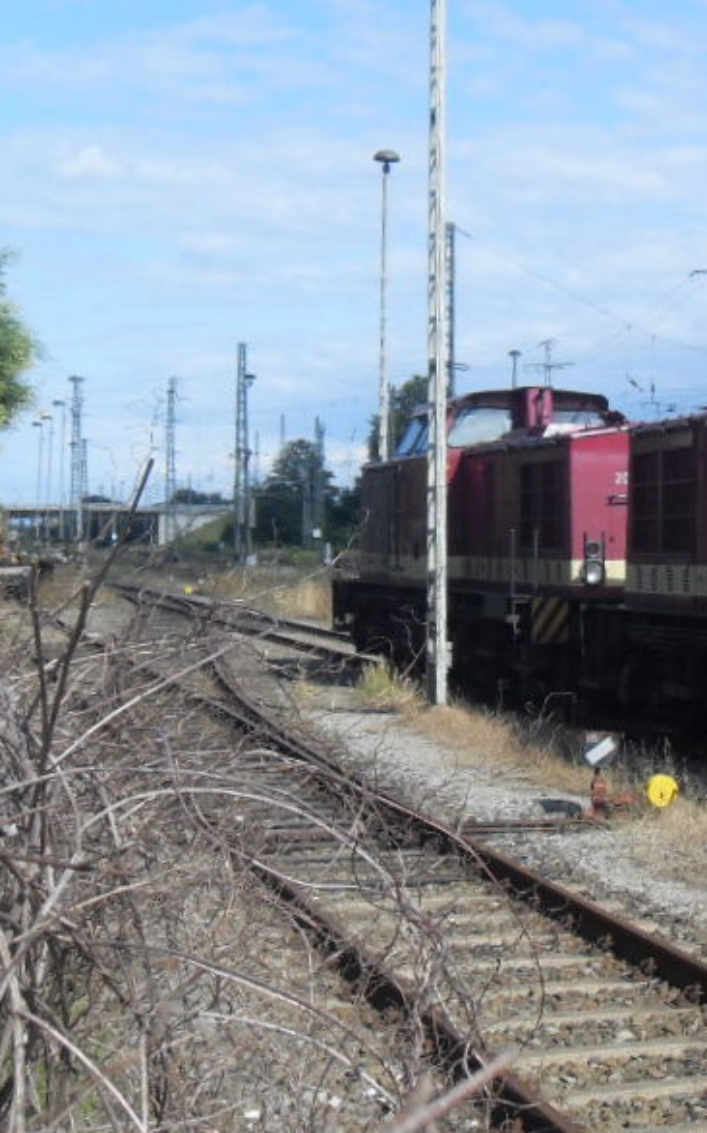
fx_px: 1943
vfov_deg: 32.4
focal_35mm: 63
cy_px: 443
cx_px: 813
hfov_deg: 19.6
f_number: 7
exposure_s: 1/180
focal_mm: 6.3
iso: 80
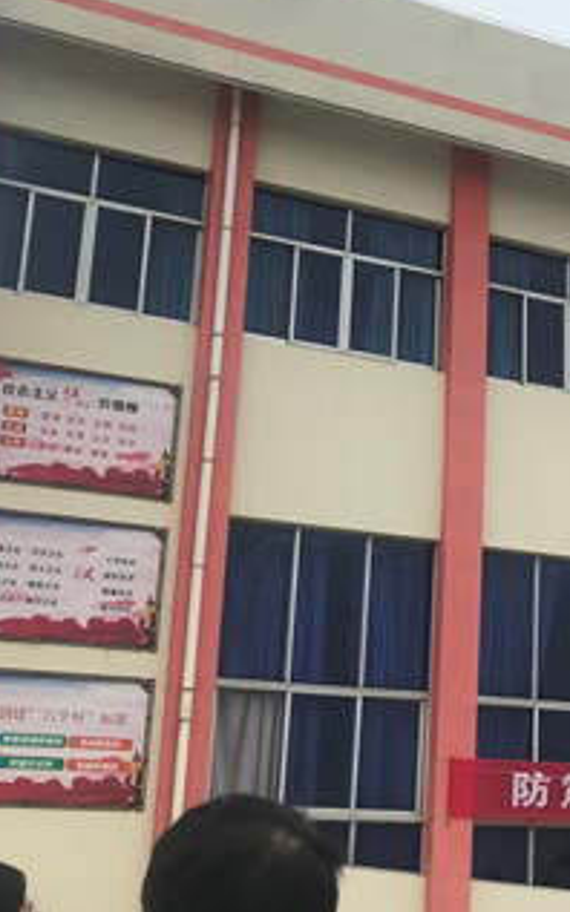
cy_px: 509
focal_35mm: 60
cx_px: 708
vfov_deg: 34.0
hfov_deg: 20.1
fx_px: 1492
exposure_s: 1/1294
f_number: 1.8
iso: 20
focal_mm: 3.99
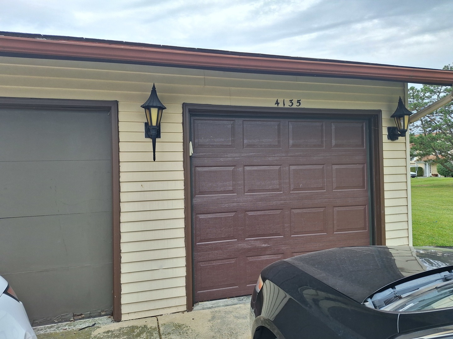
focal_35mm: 23
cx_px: 226
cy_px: 170
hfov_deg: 73.9
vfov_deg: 58.9
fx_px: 301
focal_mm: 5.54
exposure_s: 1/765
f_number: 1.8
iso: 40
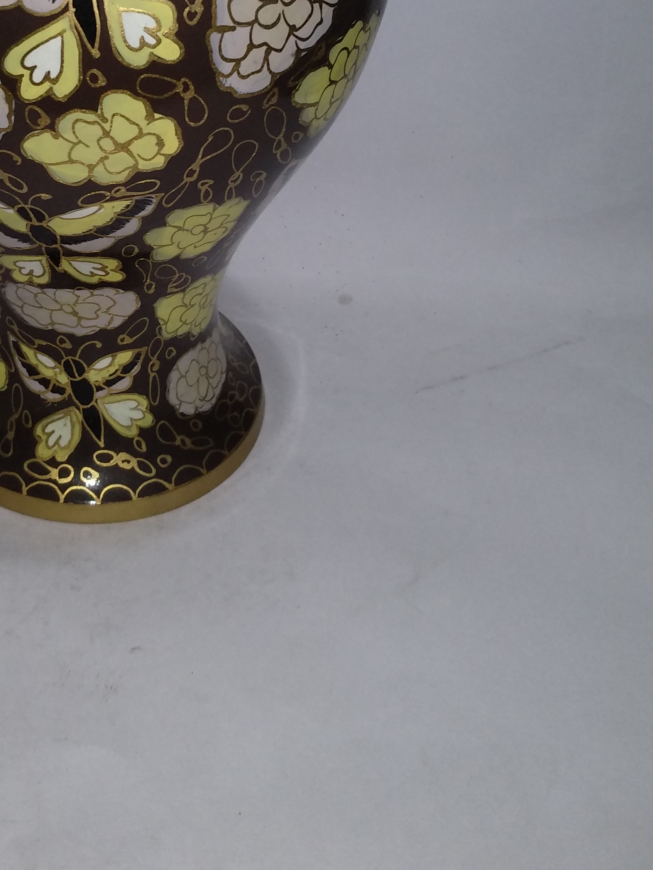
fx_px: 981
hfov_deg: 36.0
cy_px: 153
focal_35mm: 39
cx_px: 167
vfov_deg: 45.1
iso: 250
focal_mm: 3.81
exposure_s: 1/50
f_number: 2.2
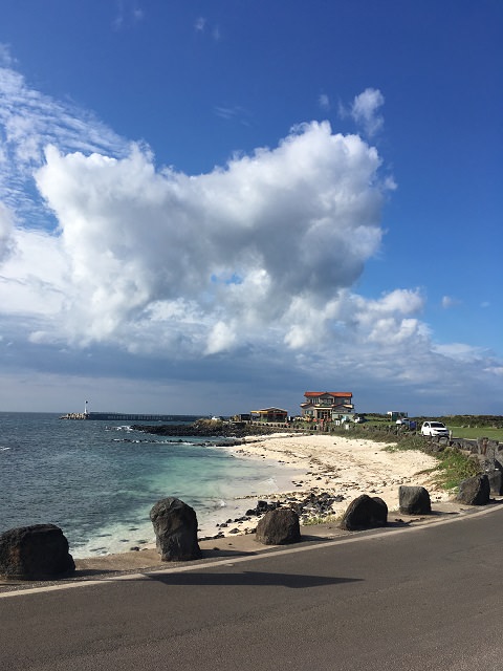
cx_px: 252
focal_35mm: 29
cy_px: 336
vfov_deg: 61.7
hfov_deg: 48.2
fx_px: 562
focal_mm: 4.15
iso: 25
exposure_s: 1/2481
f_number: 2.2
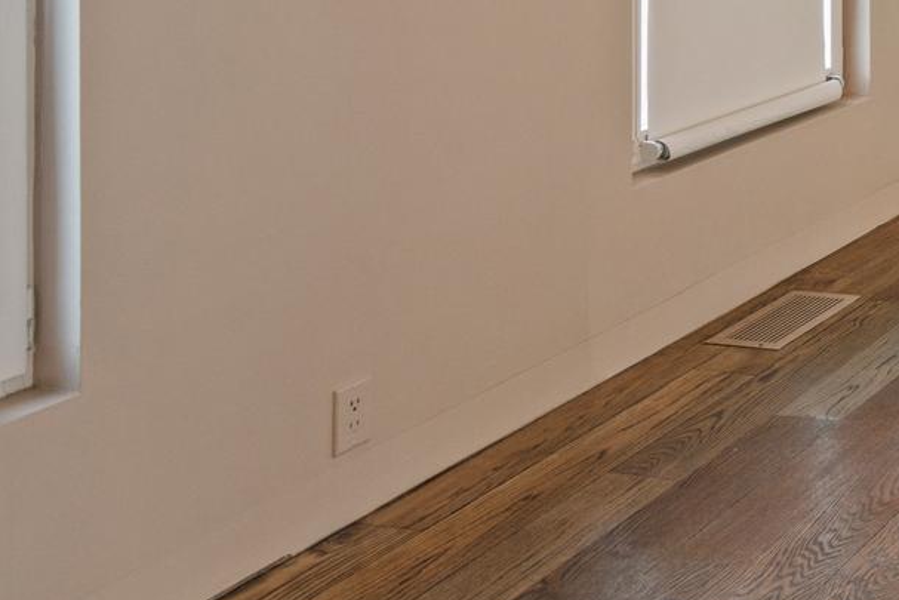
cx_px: 1397
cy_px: -197
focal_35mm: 54
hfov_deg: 25.7
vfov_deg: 22.3
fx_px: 1349
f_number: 4
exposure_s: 1/6
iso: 800
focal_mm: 16
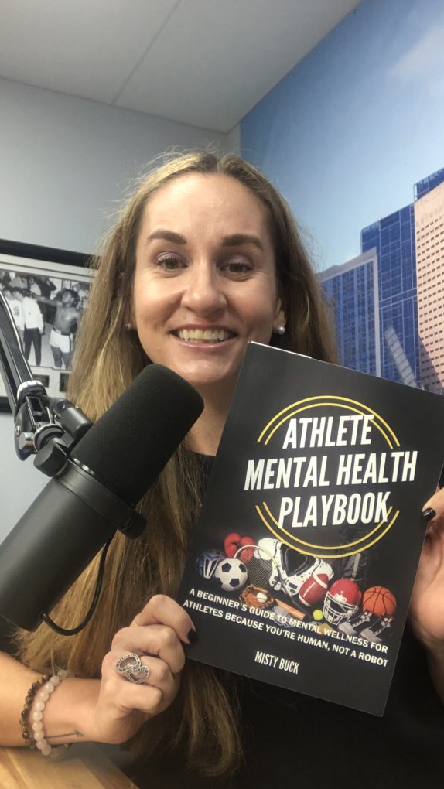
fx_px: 732
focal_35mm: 35
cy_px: 395
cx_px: 216
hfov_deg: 33.7
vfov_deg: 56.6
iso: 160
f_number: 2.2
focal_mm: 2.87
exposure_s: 1/60
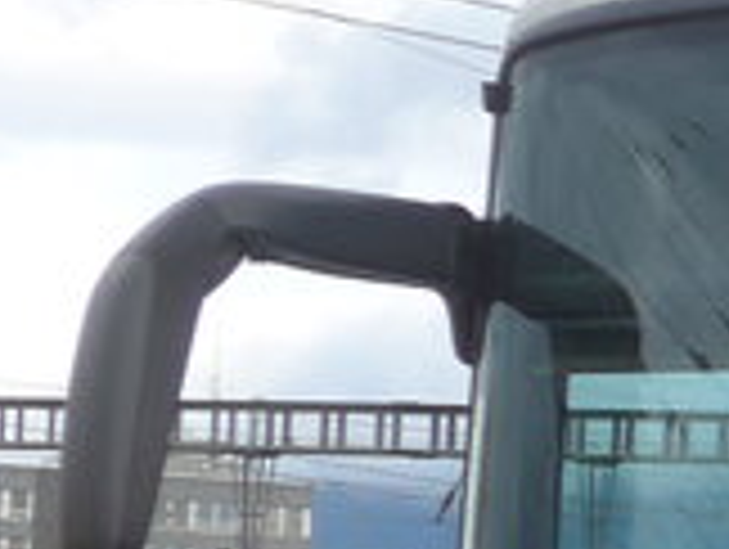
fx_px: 8584
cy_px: 666
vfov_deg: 3.7
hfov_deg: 4.6
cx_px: 2362
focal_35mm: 407
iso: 80
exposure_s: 1/160
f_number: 3.4
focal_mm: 11.3
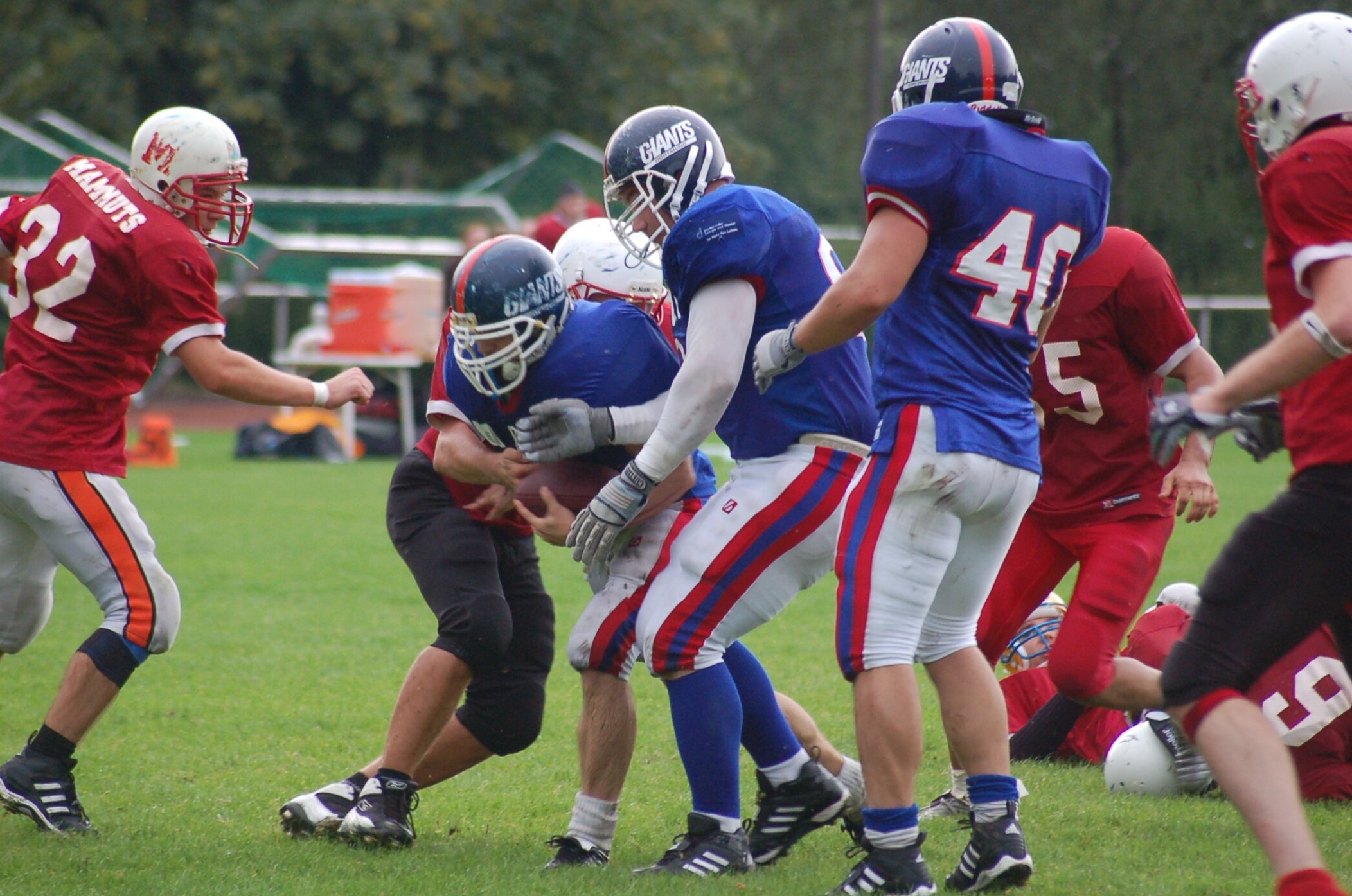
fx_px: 12934
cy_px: 451
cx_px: 646
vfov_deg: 4.0
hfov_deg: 6.0
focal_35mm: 345
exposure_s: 1/320
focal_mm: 220
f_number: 5.3
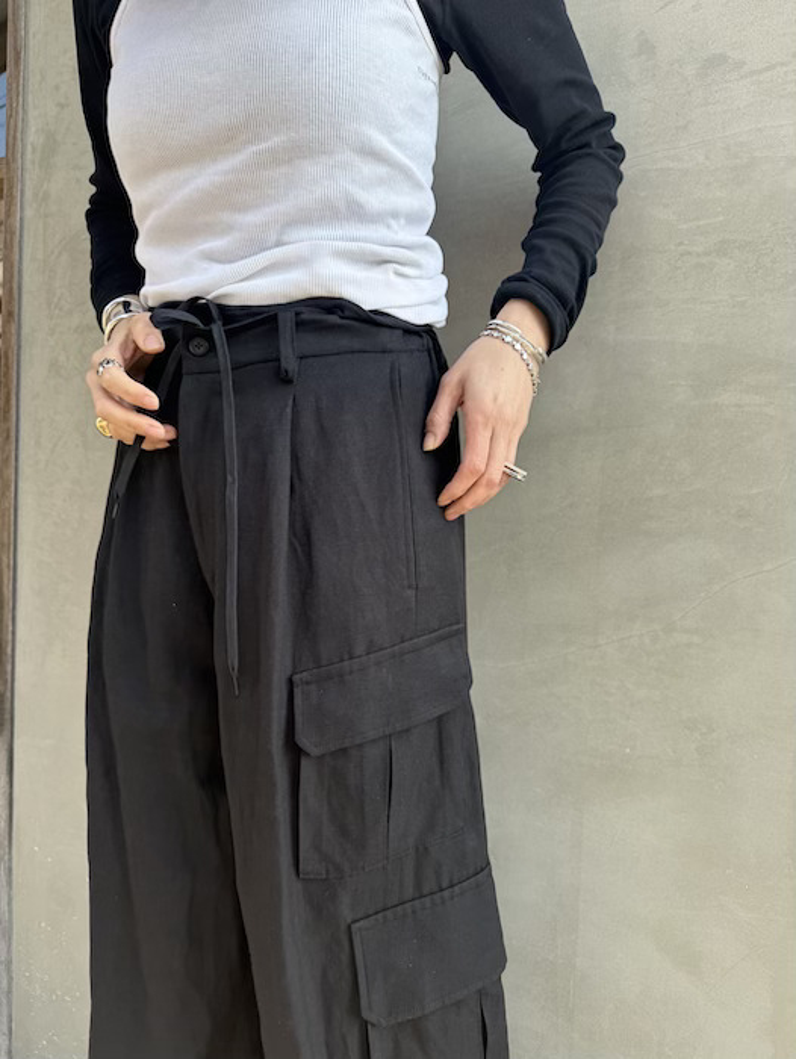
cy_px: 530
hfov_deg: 56.9
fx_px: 735
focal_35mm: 24
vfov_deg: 71.6
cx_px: 398
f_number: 1.78
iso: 80
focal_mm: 6.76
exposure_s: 1/575
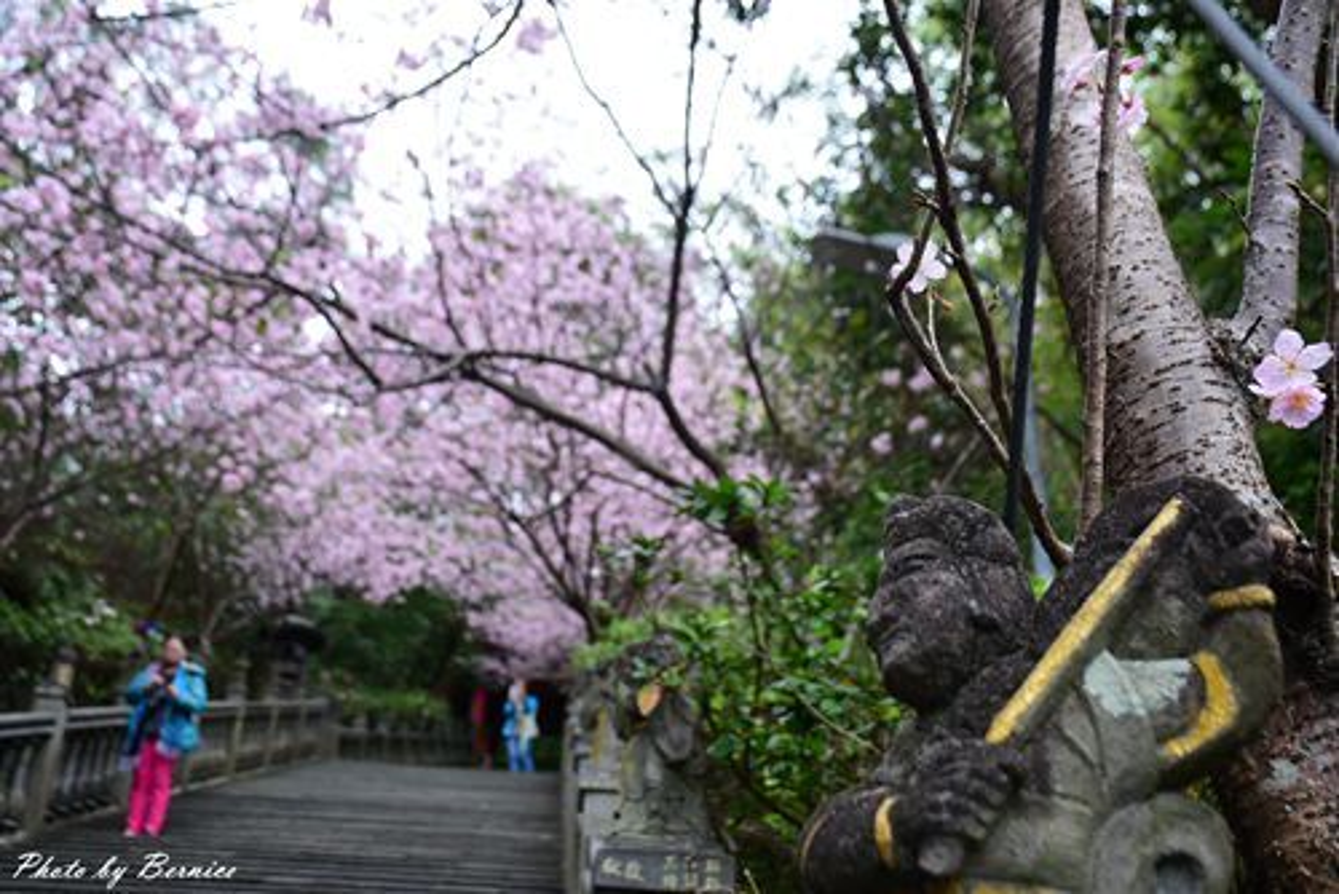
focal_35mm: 45
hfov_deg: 43.6
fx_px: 1675
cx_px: 670
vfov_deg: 29.9
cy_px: 447
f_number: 5.6
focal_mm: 30
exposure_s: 1/50
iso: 220
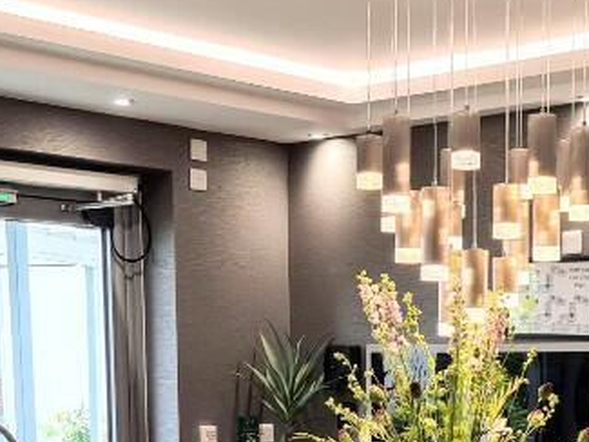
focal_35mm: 82
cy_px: 524
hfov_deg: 23.5
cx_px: 453
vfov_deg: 17.2
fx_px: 1396
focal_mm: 5.4
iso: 100
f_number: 1.8
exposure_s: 1/100
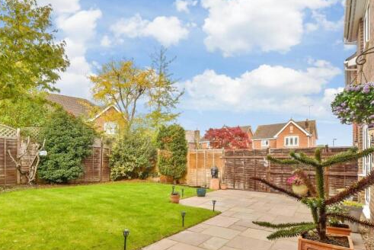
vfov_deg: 60.8
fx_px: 208
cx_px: 166
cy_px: 163
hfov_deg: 83.6
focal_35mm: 20
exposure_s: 1/320
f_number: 8
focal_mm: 10
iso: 320
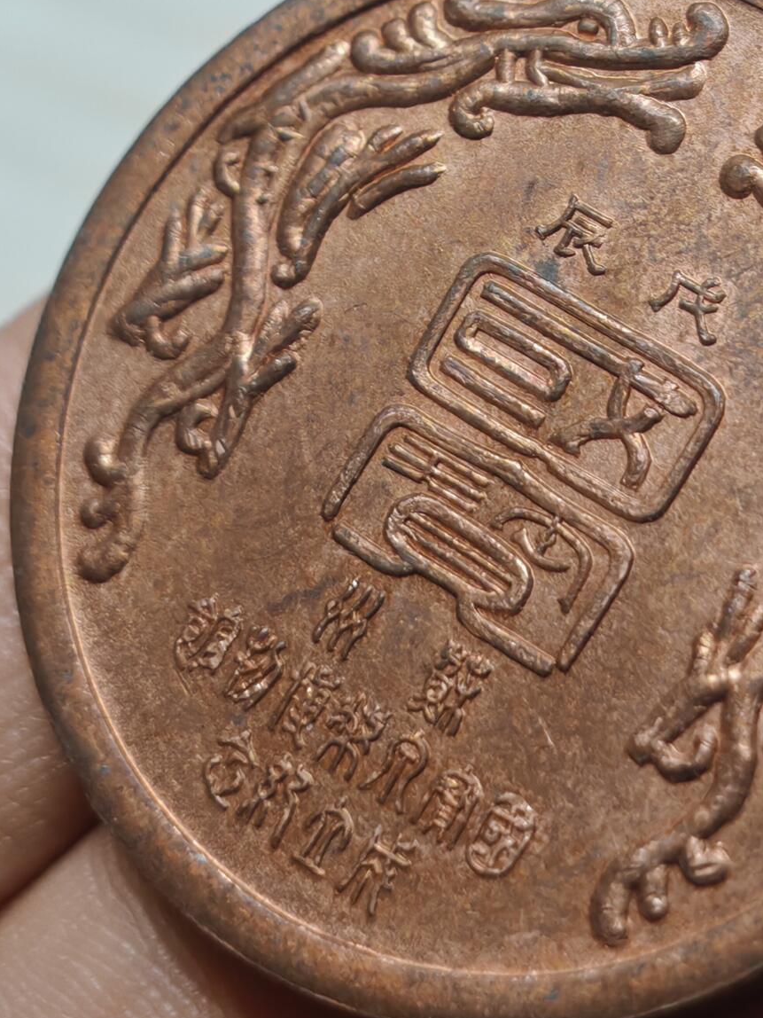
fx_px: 4379
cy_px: 432
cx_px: 554
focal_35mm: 149
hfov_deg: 9.9
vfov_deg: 13.2
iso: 80
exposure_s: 1/100
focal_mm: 7.62
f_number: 1.6
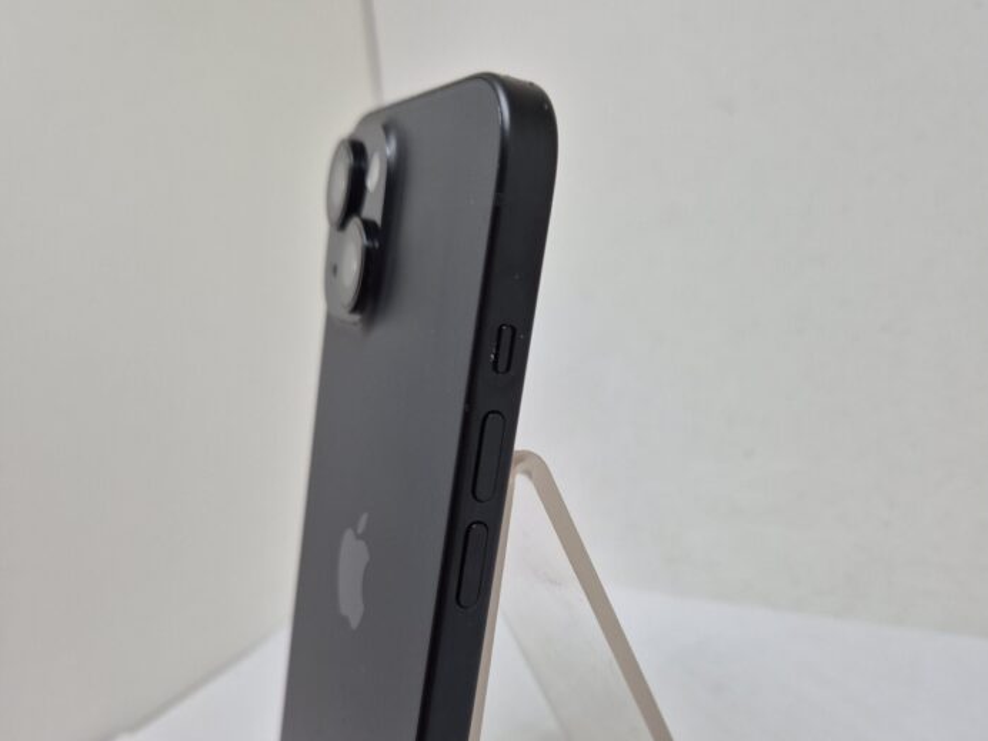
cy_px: 505
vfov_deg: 44.7
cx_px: 497
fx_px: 885
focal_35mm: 31
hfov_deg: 58.4
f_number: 1.8
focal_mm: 5.4
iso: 80
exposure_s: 1/180
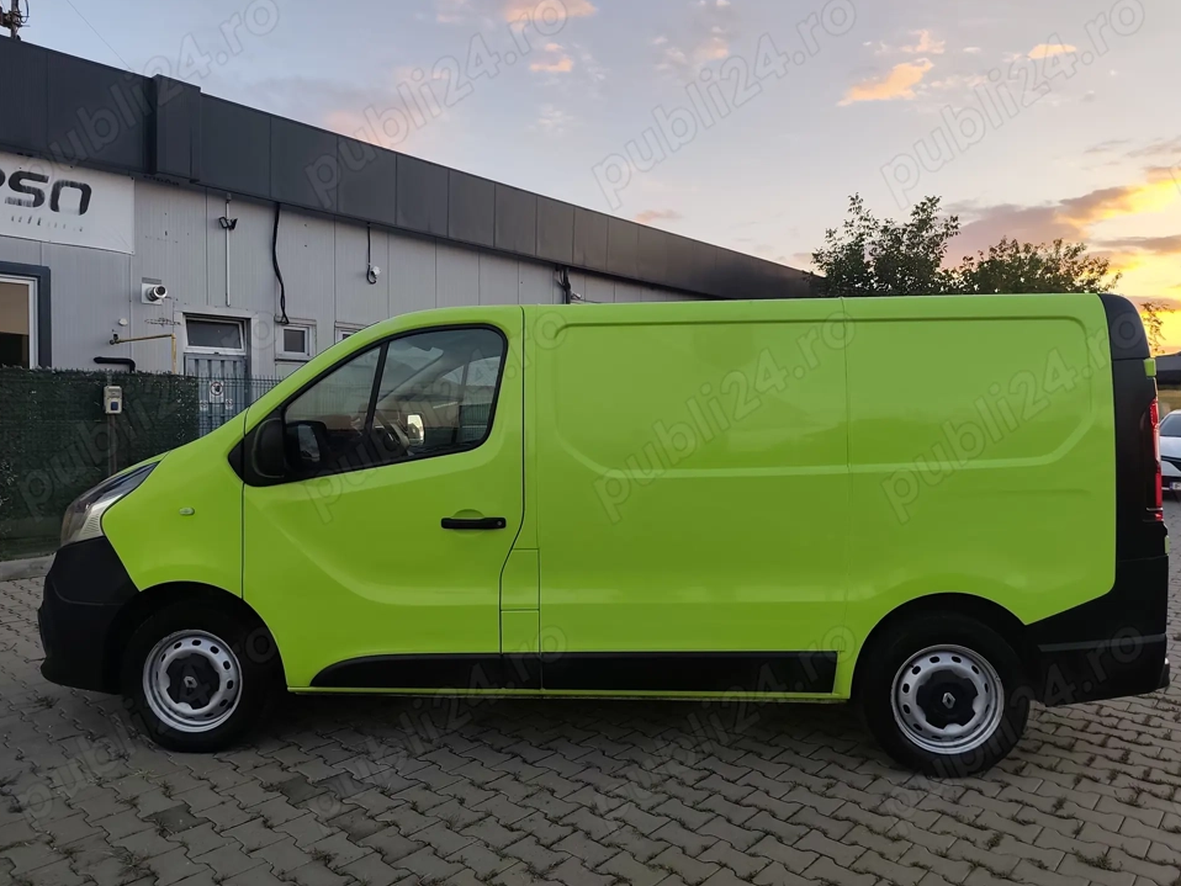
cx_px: 578
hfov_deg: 71.6
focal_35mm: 24
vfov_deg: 56.8
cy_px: 431
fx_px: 819
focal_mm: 6.19
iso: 50
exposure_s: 1/146
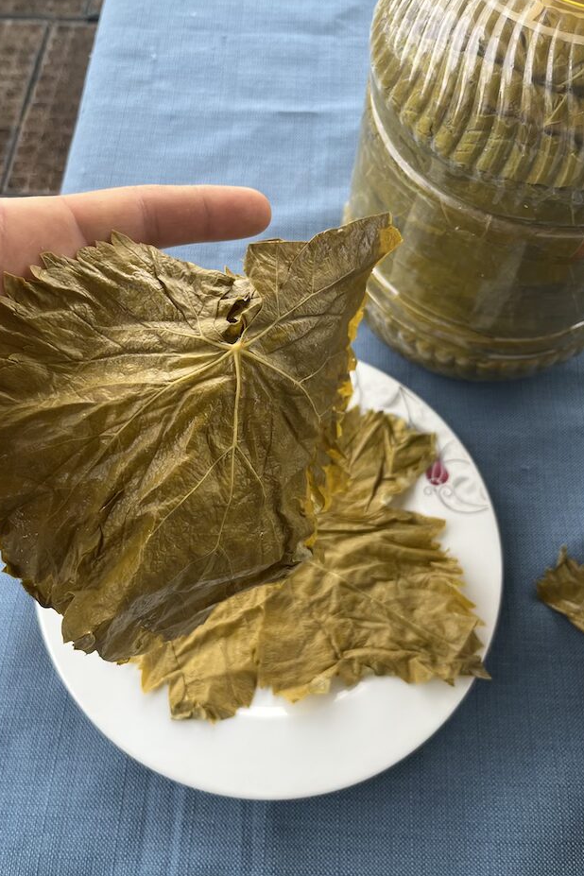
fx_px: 681
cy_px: 443
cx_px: 257
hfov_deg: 46.3
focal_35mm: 28
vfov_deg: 65.5
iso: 32
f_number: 1.6
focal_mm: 5.1
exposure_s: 1/122
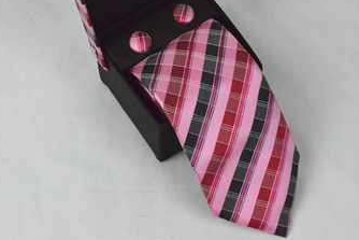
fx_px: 1005
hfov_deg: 20.2
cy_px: 69
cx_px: 201
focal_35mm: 101
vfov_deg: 13.6
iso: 6400
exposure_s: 1/800
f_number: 14
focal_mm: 45
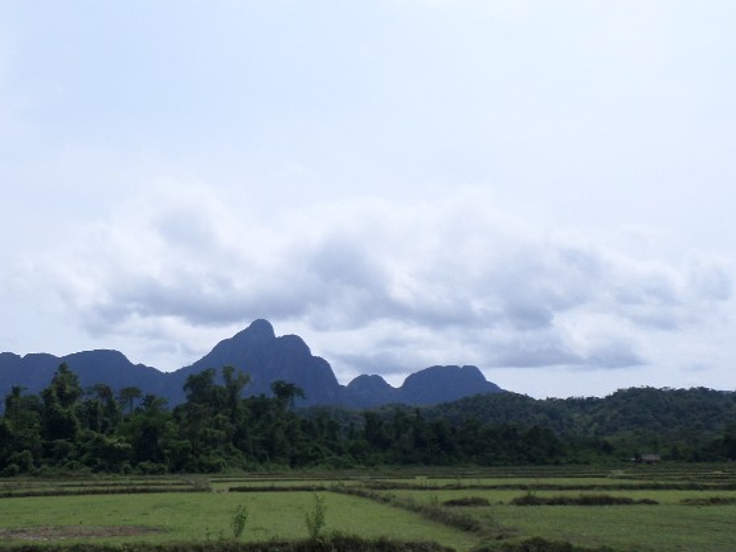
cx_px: 210
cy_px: 330
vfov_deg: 39.5
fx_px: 765
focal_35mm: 36
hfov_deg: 49.8
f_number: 9.2
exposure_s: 1/180
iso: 80
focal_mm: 4.5
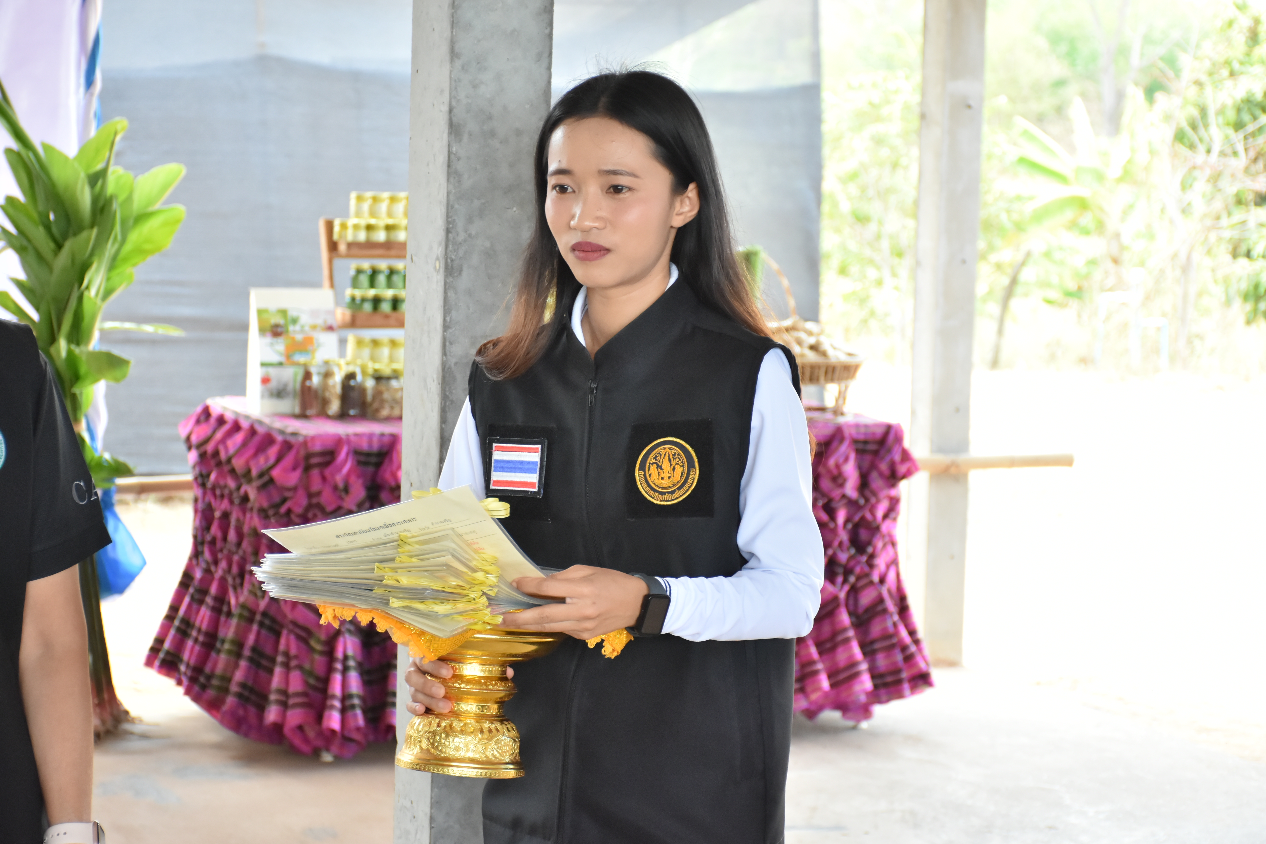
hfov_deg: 22.6
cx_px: 633
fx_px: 3165
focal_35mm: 90
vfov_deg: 15.2
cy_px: 422
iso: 1400
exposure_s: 1/250
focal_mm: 60
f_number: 5
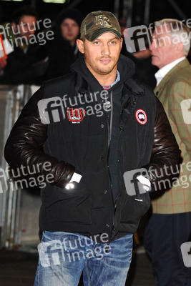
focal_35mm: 168
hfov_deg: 8.2
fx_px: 1336
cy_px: 143
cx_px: 96
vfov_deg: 12.2
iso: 320
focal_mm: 112
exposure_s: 1/200
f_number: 4.5
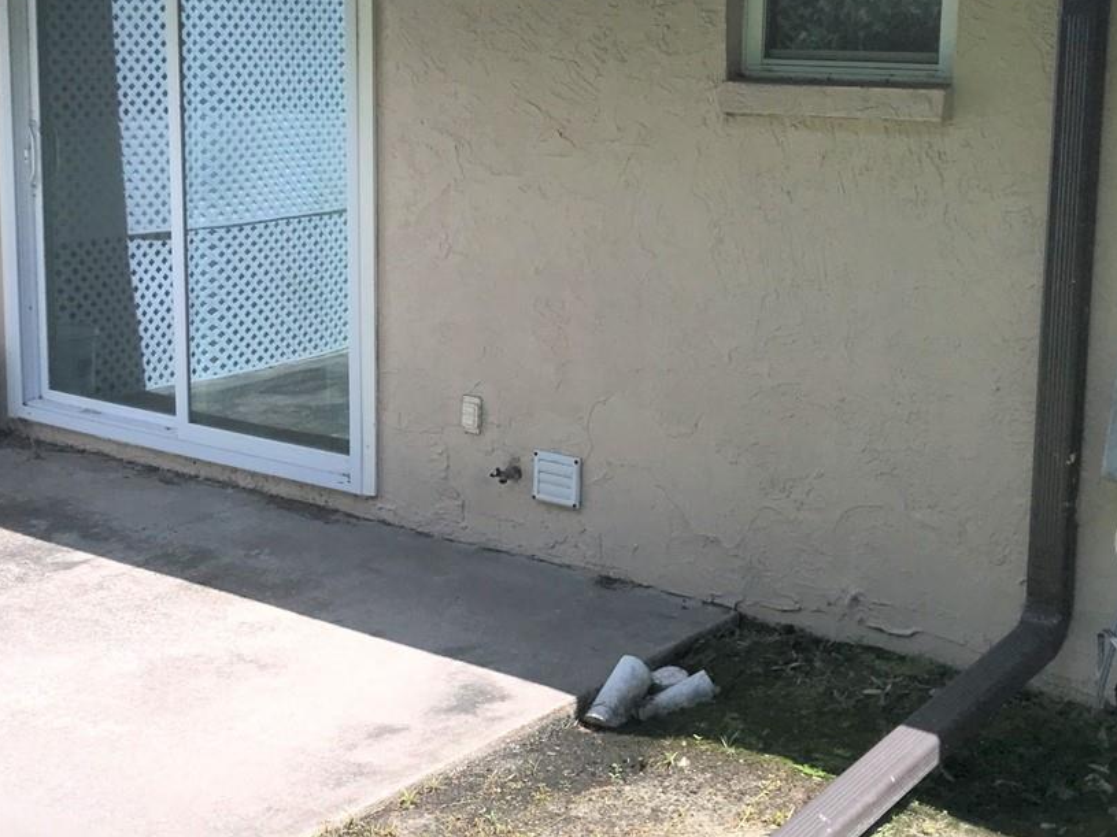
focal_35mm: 55
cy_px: 325
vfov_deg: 26.5
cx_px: 628
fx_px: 1774
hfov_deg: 34.9
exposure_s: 1/3300
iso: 20
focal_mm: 3.99
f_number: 1.8
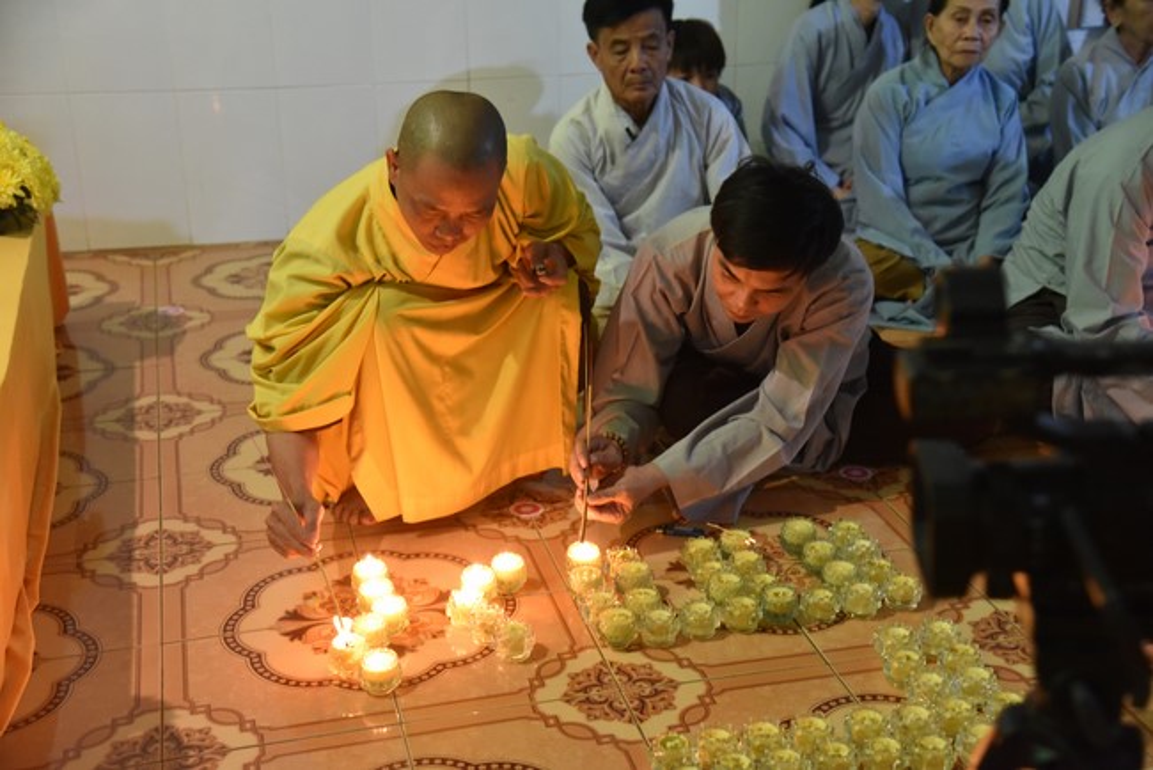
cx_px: 576
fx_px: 1602
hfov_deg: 39.6
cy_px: 385
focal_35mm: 50
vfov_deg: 27.0
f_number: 4
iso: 6400
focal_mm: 50
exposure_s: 1/50
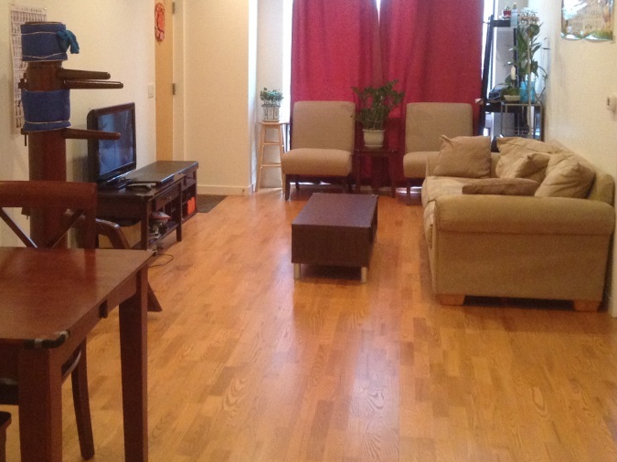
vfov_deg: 28.7
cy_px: 127
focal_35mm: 50
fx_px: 891
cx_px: 257
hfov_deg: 38.1
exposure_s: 1/24
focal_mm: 3.3
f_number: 2.4
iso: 200
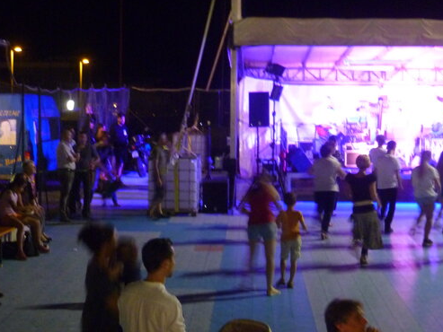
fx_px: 934
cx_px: 139
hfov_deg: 26.5
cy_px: 170
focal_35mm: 73
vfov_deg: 20.2
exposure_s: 1/4
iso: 500
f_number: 3.4
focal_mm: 8
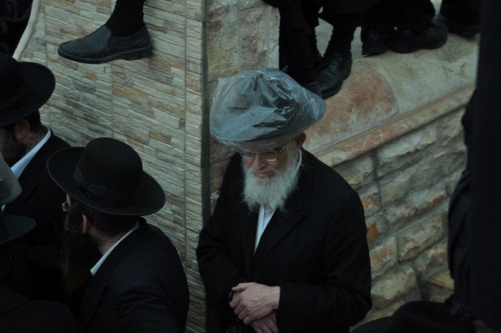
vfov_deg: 16.5
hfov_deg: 24.7
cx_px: 250
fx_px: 1146
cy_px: 166
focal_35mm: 82
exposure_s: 1/60
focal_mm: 55
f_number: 2.8
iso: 500
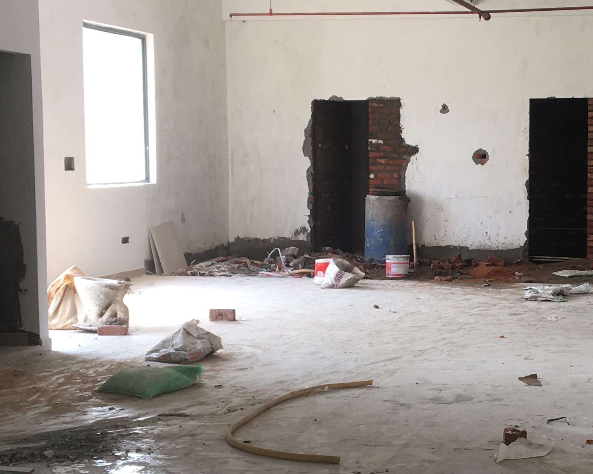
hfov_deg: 24.7
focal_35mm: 76
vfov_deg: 20.2
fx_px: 1334
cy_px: 264
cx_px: 470
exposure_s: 1/50
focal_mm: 4.15
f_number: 2.2
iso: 25
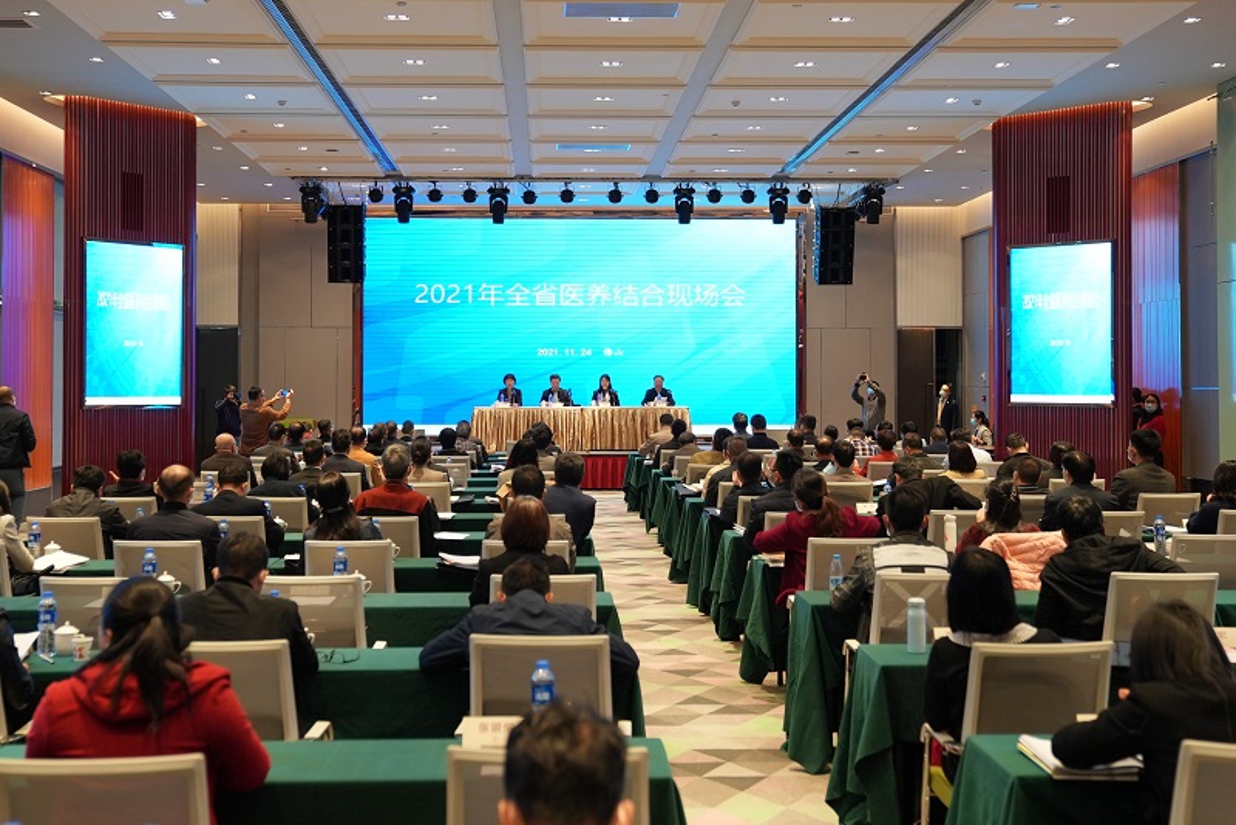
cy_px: 412
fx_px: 1339
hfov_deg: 49.5
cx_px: 618
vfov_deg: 34.2
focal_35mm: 39
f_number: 2.8
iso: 1250
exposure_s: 1/200
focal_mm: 39
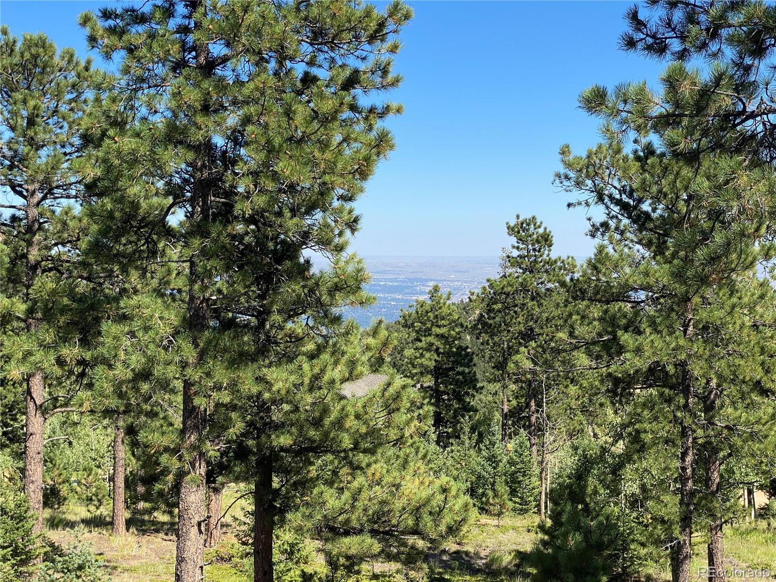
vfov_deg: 28.0
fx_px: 1166
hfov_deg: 36.8
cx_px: 388
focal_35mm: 52
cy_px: 291
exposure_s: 1/1546
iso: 20
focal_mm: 6
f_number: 2
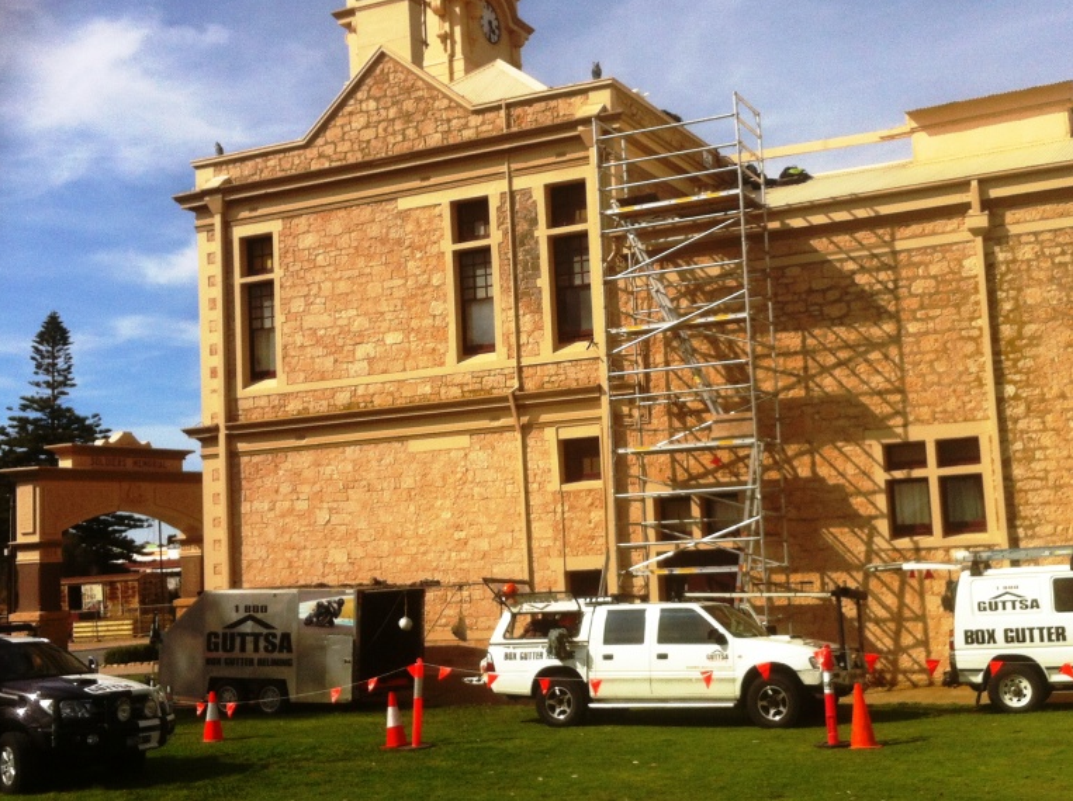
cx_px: 572
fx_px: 1455
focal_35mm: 47
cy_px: 372
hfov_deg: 40.5
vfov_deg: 30.8
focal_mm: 3.85
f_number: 2.8
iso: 80
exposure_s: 1/2155
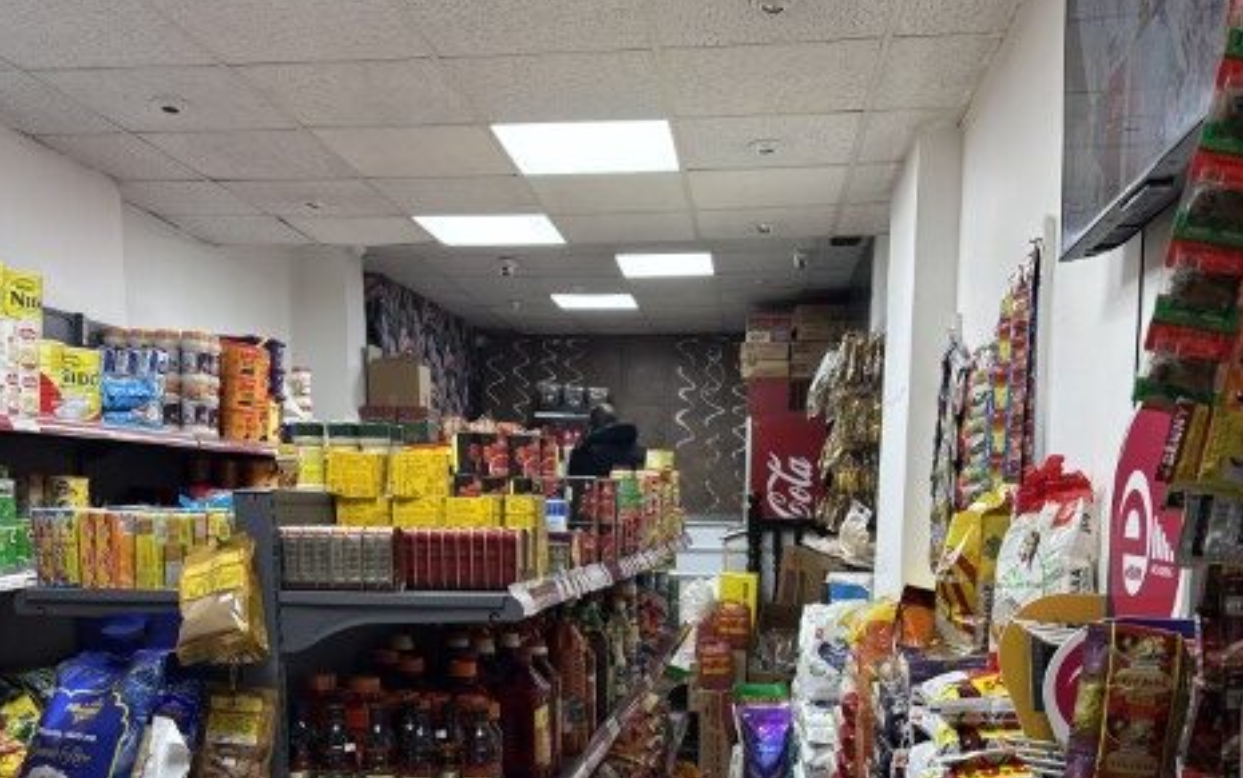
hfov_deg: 55.3
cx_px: 615
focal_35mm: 35
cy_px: 668
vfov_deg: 34.7
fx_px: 1186
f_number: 1.78
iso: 200
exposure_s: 1/100
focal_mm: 6.76
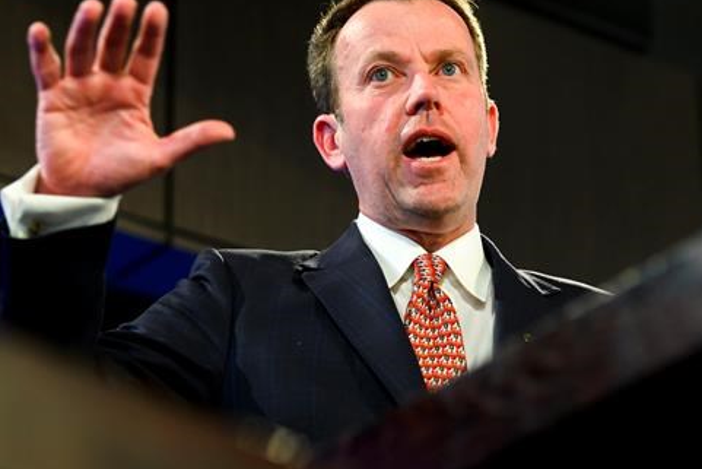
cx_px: 323
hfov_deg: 12.7
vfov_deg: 8.5
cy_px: 227
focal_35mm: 162
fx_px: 3160
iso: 1600
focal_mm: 120
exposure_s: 1/200
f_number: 3.5
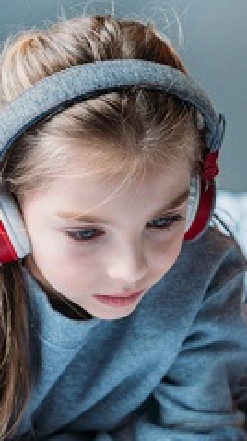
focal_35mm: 125
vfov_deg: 17.2
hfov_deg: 9.7
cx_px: 138
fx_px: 1459
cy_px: 247
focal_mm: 50
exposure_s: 1/125
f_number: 2.8
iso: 320
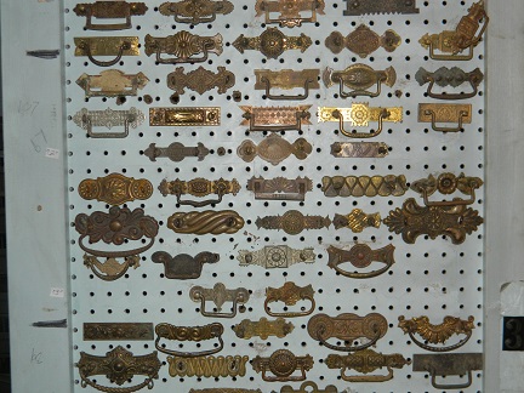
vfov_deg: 30.9
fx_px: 711
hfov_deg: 40.4
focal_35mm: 47
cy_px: 196
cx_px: 262
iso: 200
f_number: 3.6
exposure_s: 1/30
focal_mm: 8.4
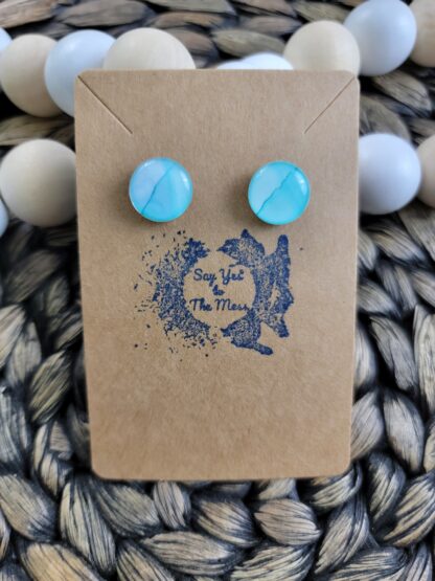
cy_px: 290
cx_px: 218
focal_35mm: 24
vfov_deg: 71.6
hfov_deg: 56.8
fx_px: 402
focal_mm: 6.7
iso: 250
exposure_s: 1/40
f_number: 1.8
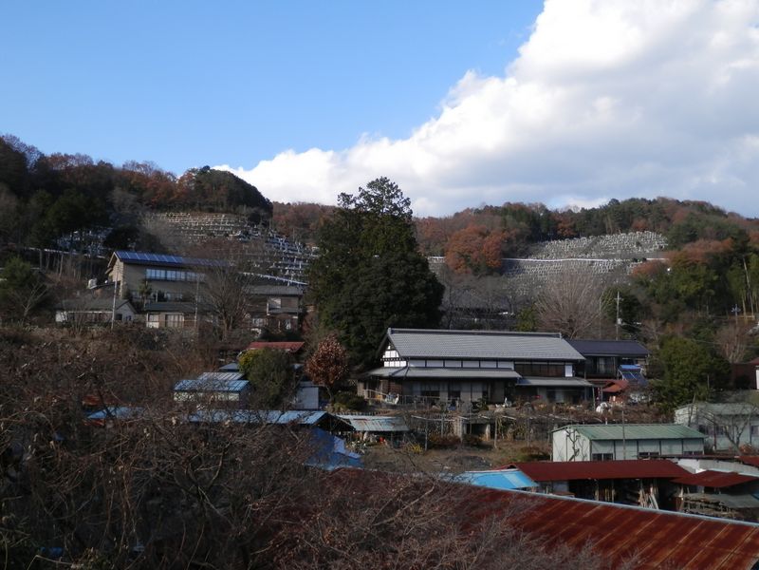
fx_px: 724
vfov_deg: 42.9
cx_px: 380
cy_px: 285
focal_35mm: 33
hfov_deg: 55.4
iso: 80
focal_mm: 6
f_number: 3.4
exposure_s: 1/640
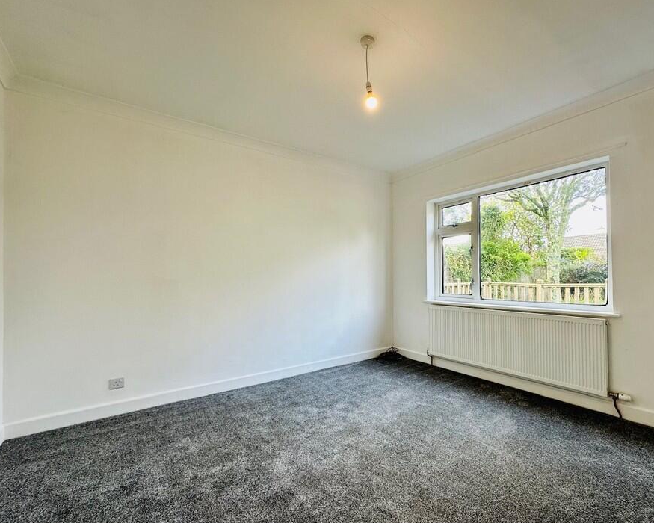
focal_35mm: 16
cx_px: 373
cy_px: 271
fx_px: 310
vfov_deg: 80.3
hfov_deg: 92.5
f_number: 2.2
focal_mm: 2.22
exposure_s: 1/100
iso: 64
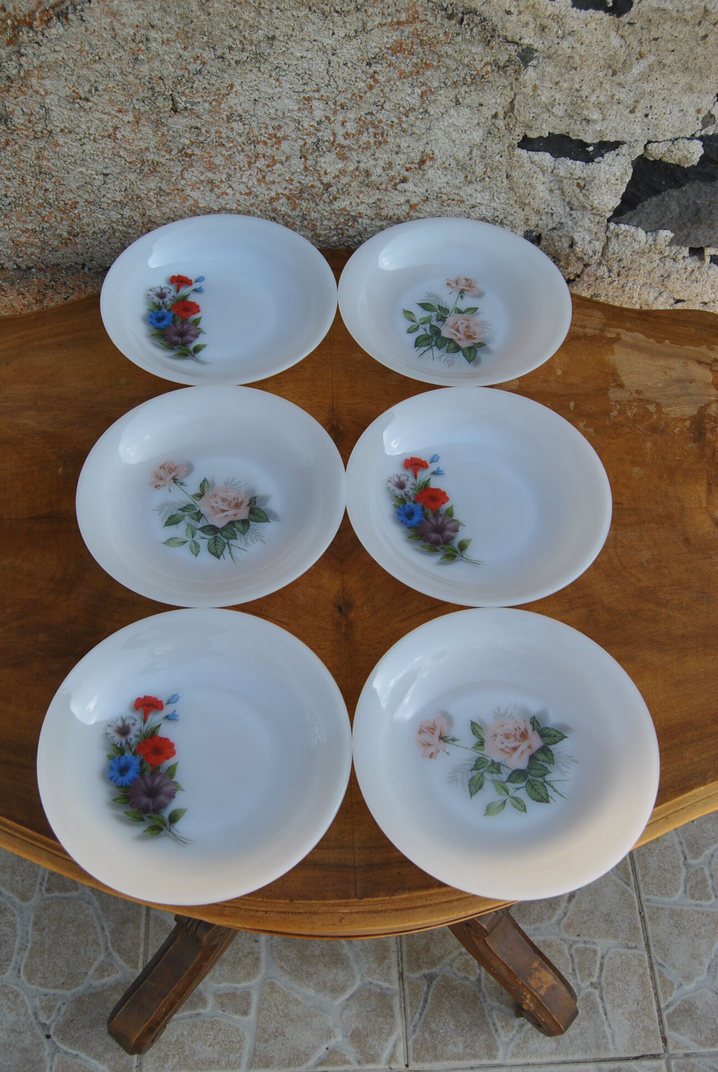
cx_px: 359
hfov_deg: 38.5
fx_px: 1029
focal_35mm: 34
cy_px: 536
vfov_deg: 55.0
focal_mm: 23
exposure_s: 1/160
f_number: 6.3
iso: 100
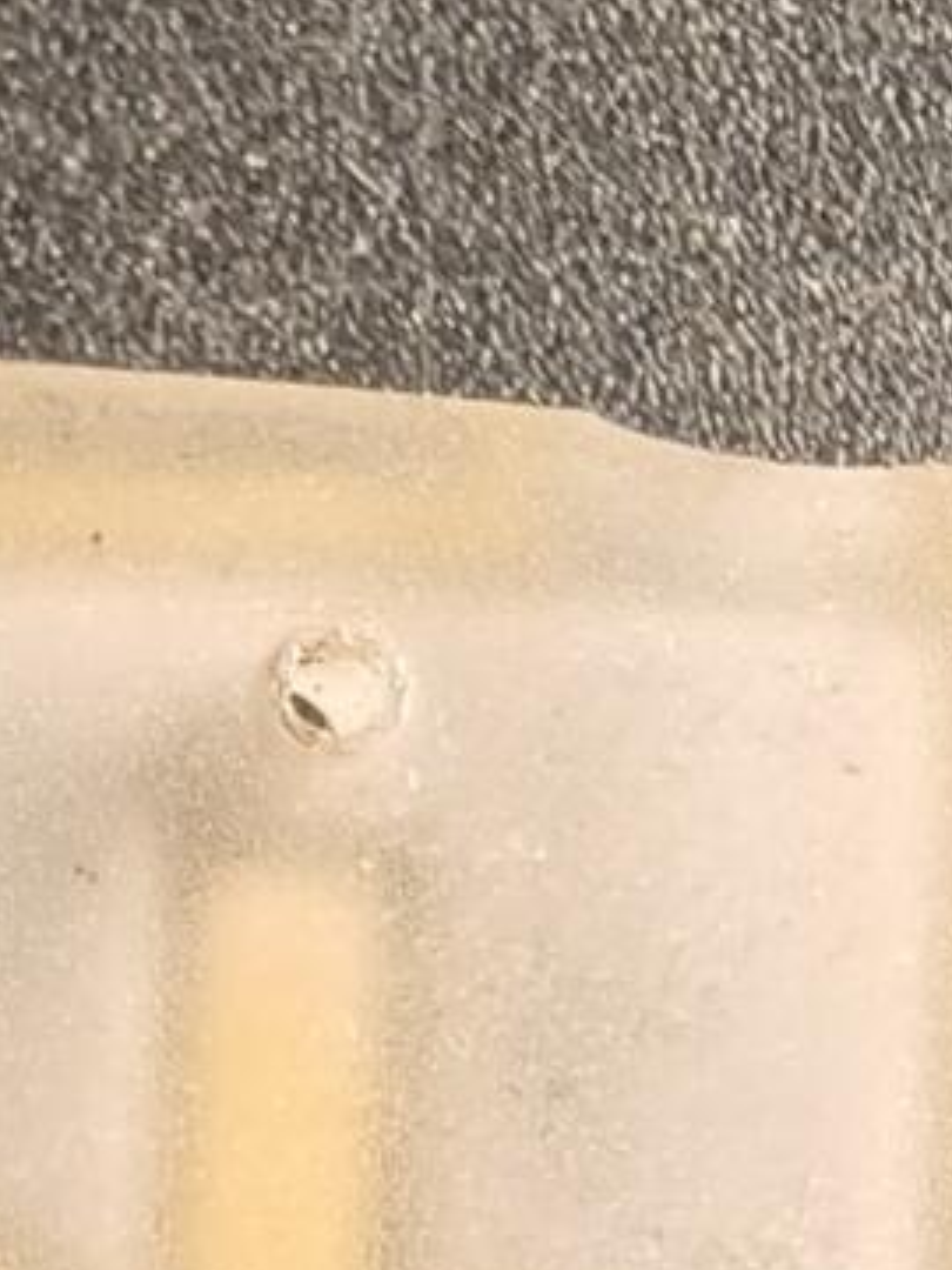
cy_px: 2688
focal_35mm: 115
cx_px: 307
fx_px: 4217
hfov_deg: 12.9
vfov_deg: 13.9
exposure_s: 1/62.1
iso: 250
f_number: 2
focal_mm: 2.32
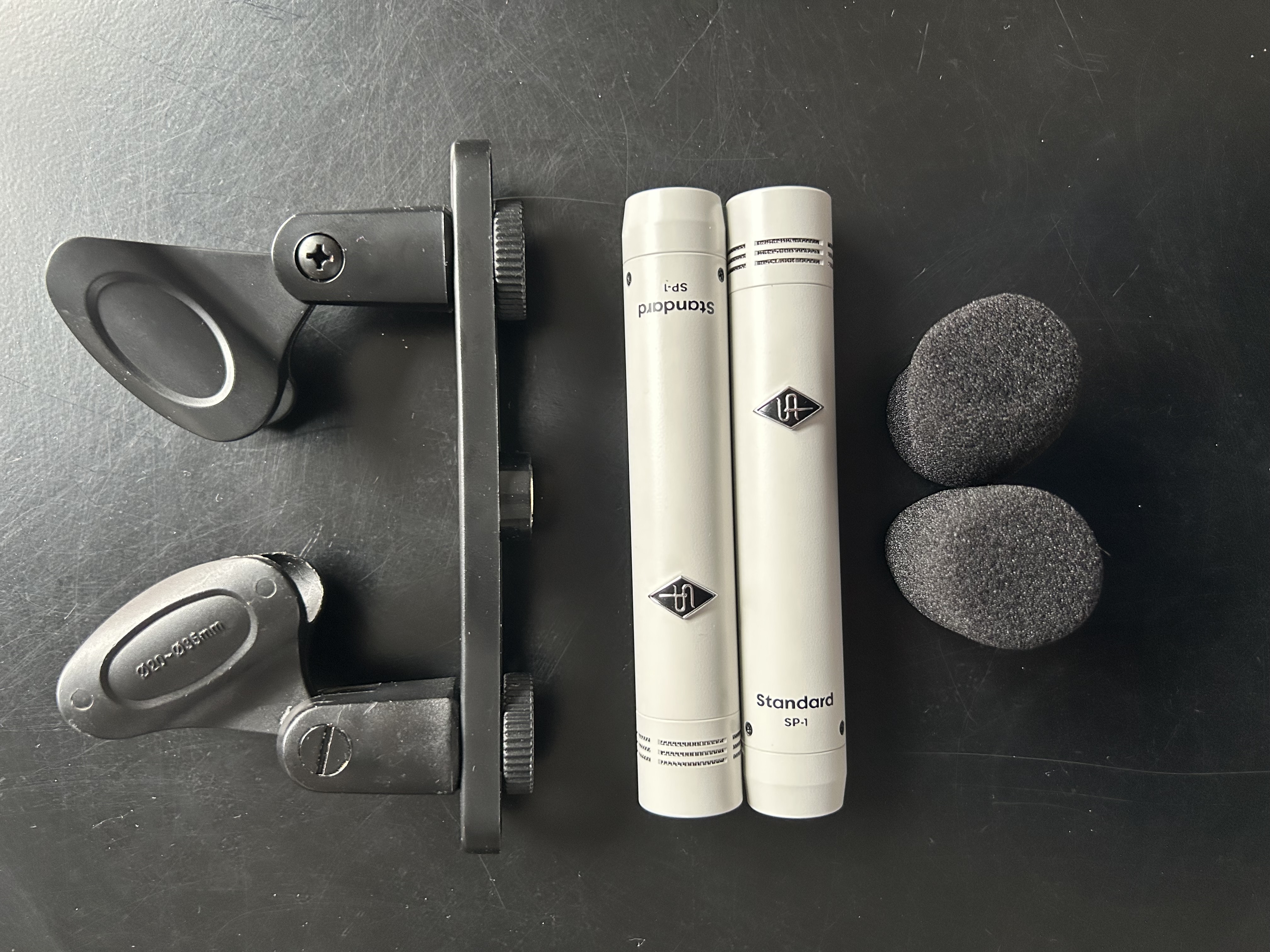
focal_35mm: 26
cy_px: 476
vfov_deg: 53.1
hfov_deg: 67.3
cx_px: 635
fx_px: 954
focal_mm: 5.7
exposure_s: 1/60
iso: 320
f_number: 1.5
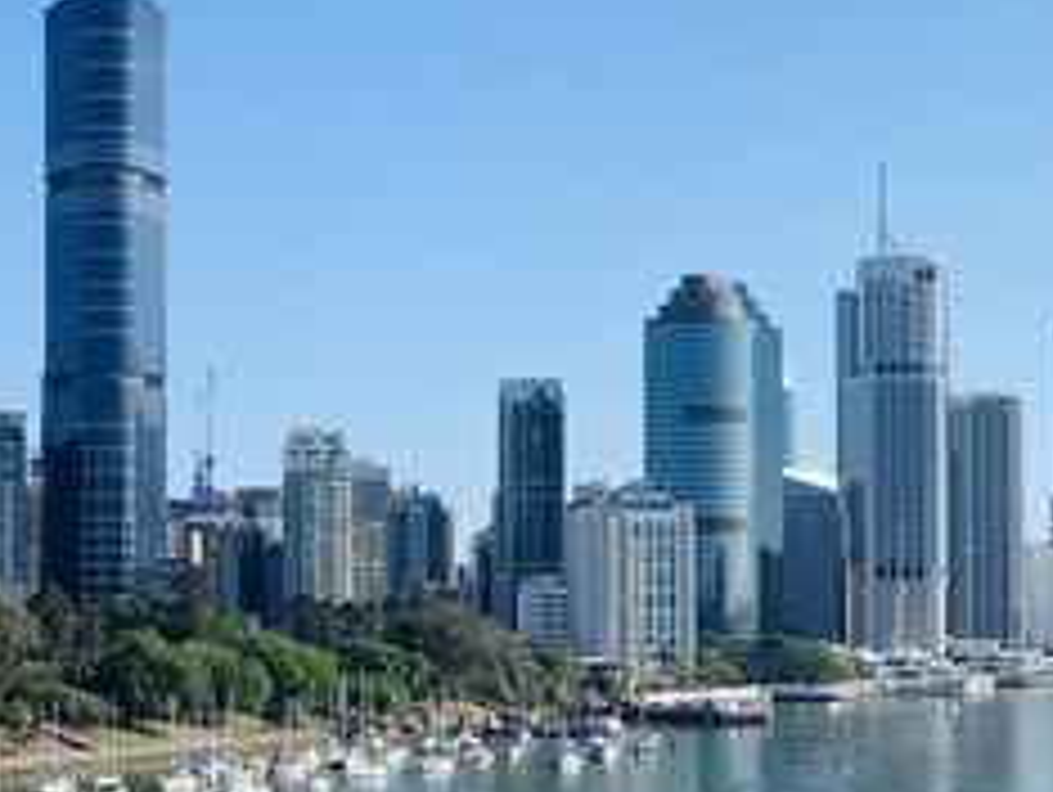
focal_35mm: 74
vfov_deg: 19.8
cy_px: 603
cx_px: 160
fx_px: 2253
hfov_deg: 25.7
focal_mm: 4.25
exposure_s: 1/1916
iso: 25
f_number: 1.8
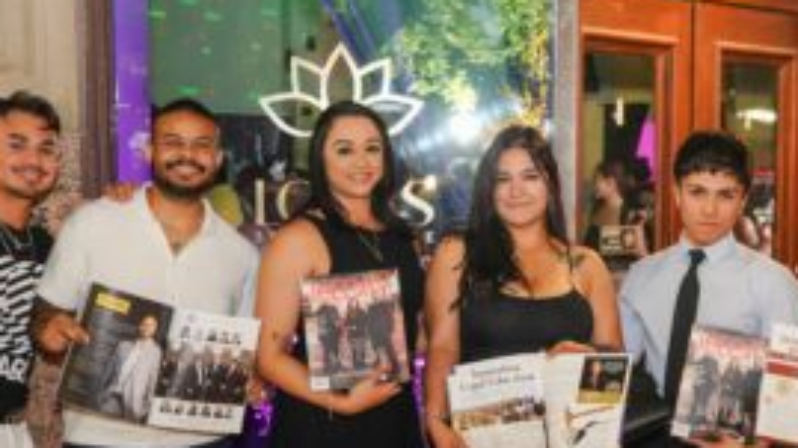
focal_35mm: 72
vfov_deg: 16.6
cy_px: 337
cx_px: 528
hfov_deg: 29.2
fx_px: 1523
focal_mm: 37
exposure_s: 1/30
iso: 3200
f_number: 5
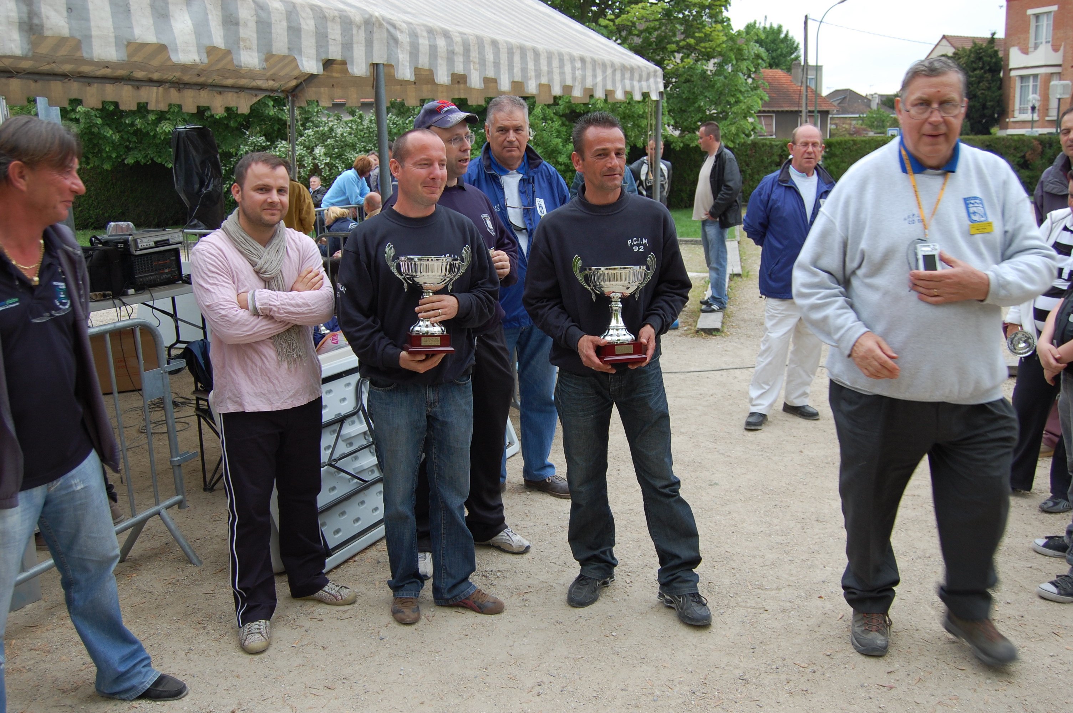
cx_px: 536
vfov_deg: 39.9
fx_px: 983
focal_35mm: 33
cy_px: 356
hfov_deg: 57.3
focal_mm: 22
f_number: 4.5
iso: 200
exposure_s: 1/80
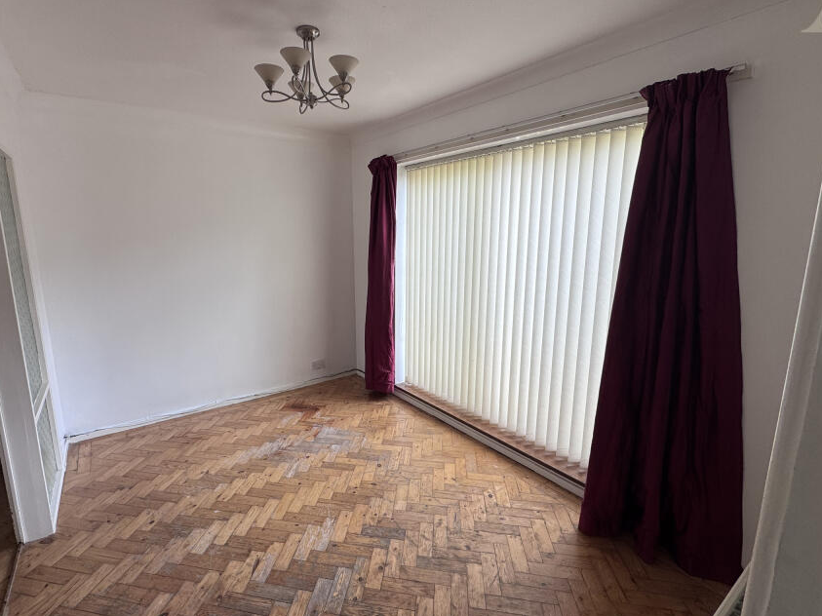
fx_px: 404
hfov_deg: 90.8
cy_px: 302
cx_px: 372
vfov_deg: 74.7
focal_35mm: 17
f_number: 2.2
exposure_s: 1/203
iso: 40
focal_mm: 2.22
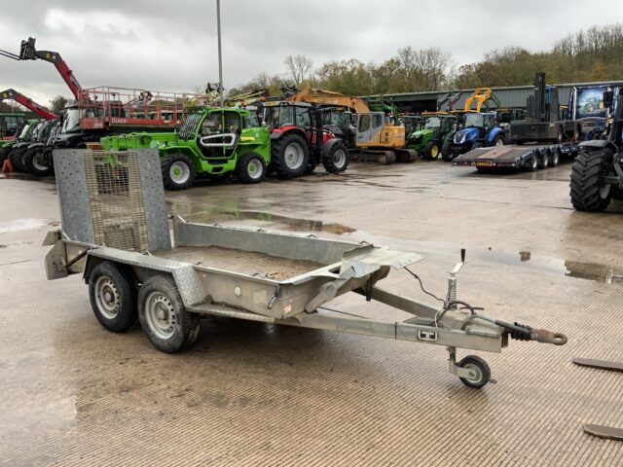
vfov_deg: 48.2
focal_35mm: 29
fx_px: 522
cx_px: 312
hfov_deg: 61.7
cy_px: 234
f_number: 1.8
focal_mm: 3
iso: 16
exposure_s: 1/172
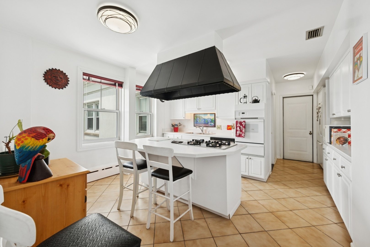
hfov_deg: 104.2
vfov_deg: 81.3
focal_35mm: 14
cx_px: 185
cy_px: 124
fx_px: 144
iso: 200
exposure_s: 1/30
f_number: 8
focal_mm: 14
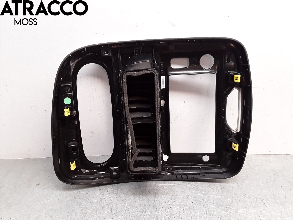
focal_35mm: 28
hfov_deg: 63.4
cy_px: 110
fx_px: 237
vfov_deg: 49.7
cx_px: 146
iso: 100
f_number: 1.9
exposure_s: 1/50
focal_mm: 2.91
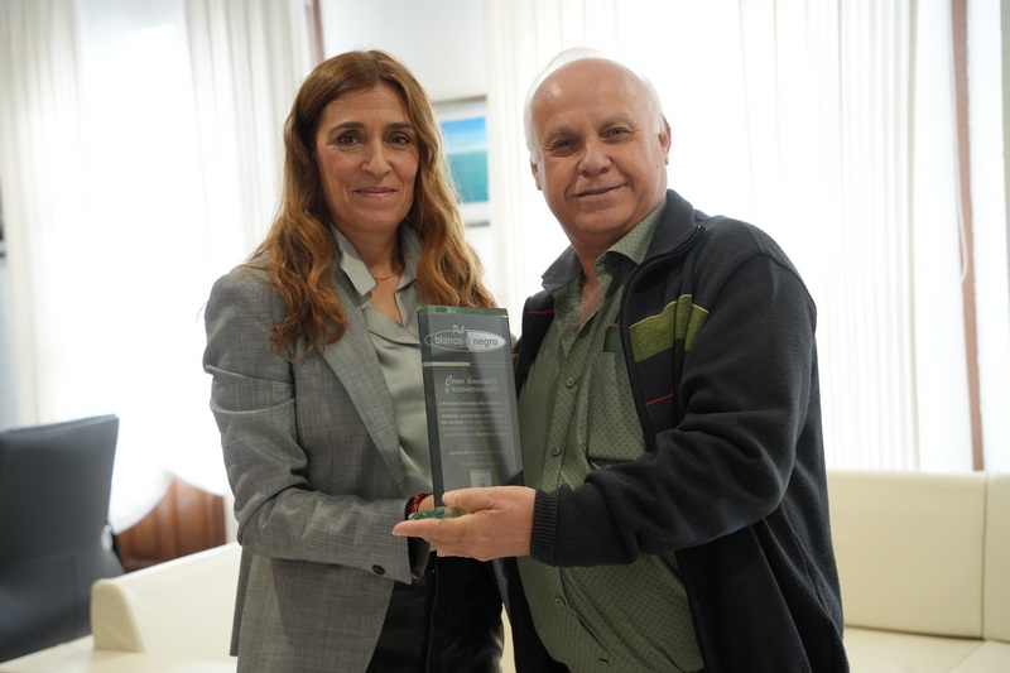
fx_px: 1402
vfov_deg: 27.0
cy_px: 336
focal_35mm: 50
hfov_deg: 39.6
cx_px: 505
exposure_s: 1/160
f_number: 4
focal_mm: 50
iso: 1600
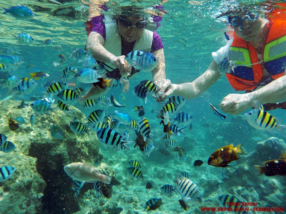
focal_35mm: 30
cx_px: 143
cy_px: 107
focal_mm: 4.1
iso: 125
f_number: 3.3
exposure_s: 1/640
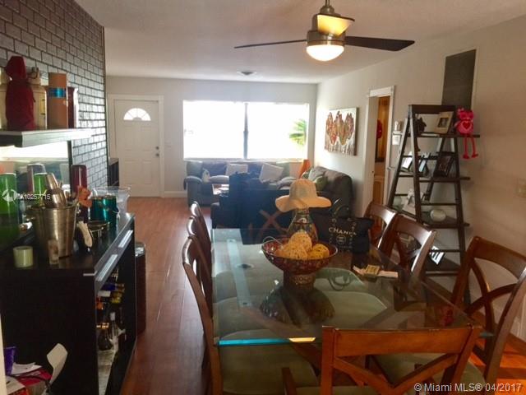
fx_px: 441
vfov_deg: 48.2
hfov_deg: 61.7
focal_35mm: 29
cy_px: 198
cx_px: 263
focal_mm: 4.15
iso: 64
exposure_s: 1/15
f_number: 2.2
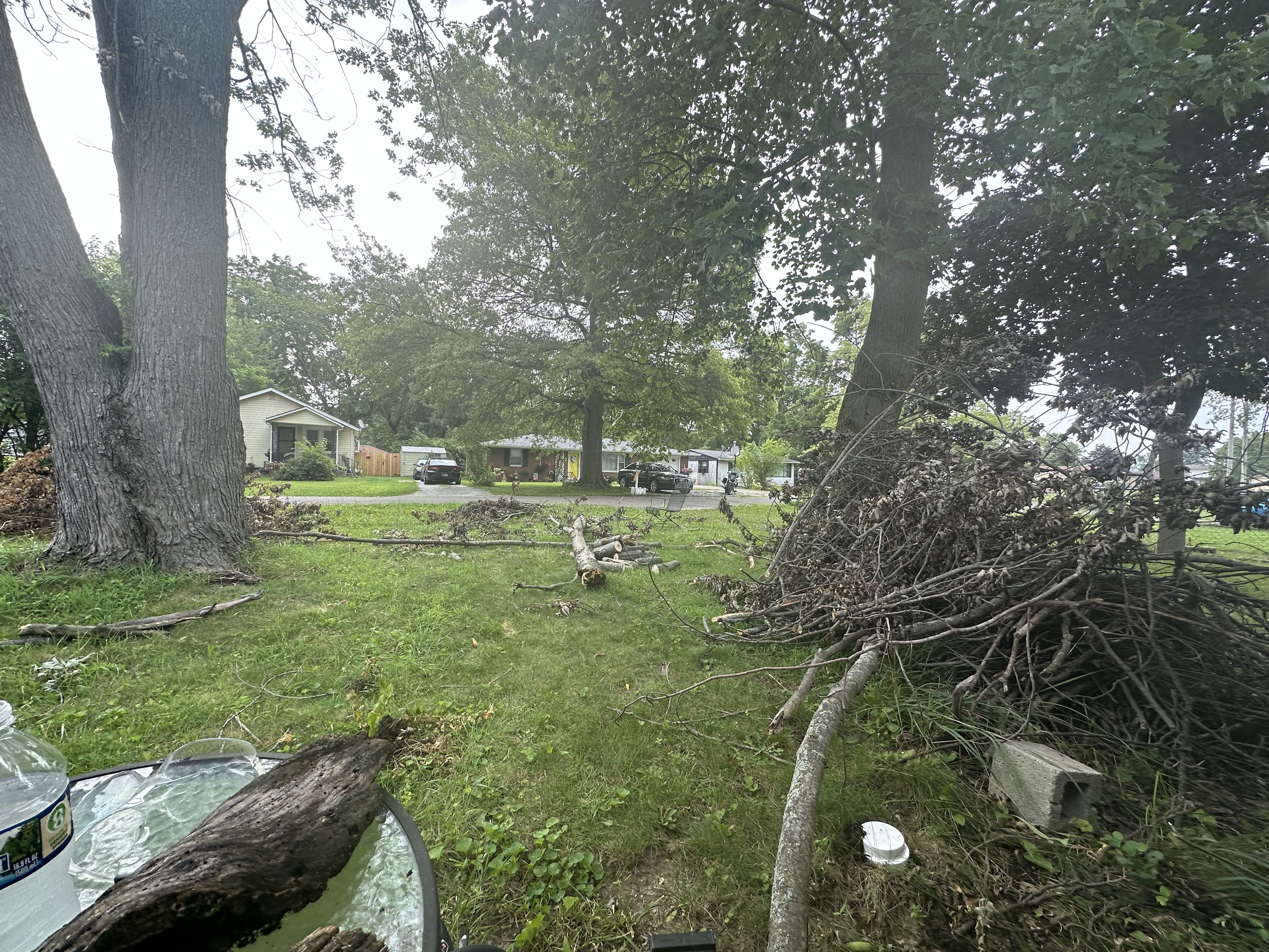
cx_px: 634
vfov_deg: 85.7
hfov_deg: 102.1
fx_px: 513
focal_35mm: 14
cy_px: 476
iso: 40
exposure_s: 1/245
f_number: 2.2
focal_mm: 2.22
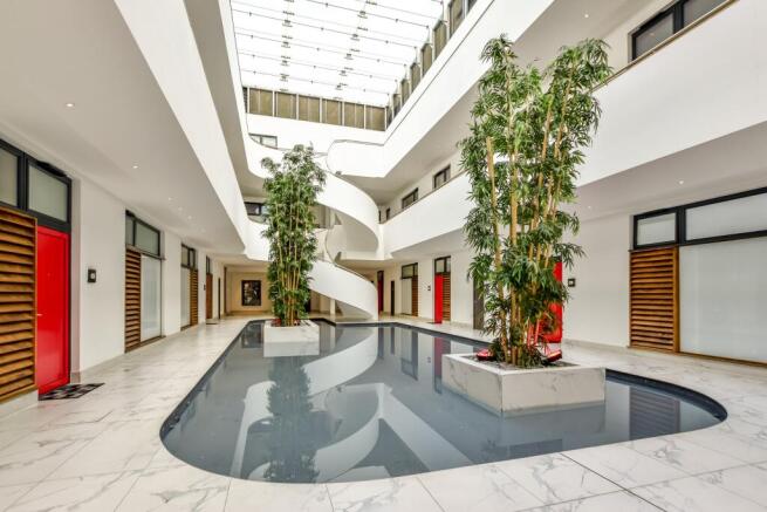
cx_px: 384
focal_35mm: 15
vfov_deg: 77.4
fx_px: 320
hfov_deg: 100.4
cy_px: 256
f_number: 8
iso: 640
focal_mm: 10
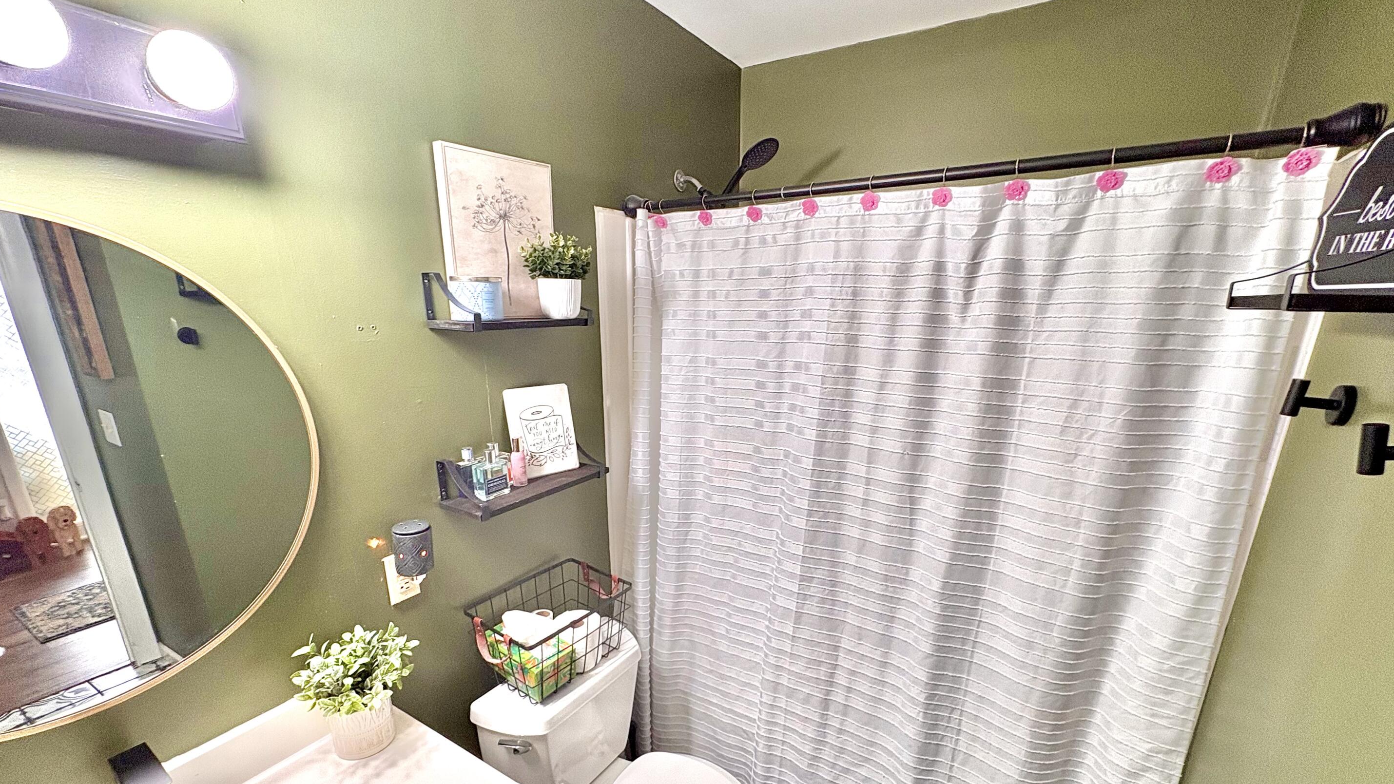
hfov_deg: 99.4
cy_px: 475
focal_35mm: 16
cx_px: 700
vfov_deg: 66.4
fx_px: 591
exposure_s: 1/60
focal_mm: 2.22
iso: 125
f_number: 2.2
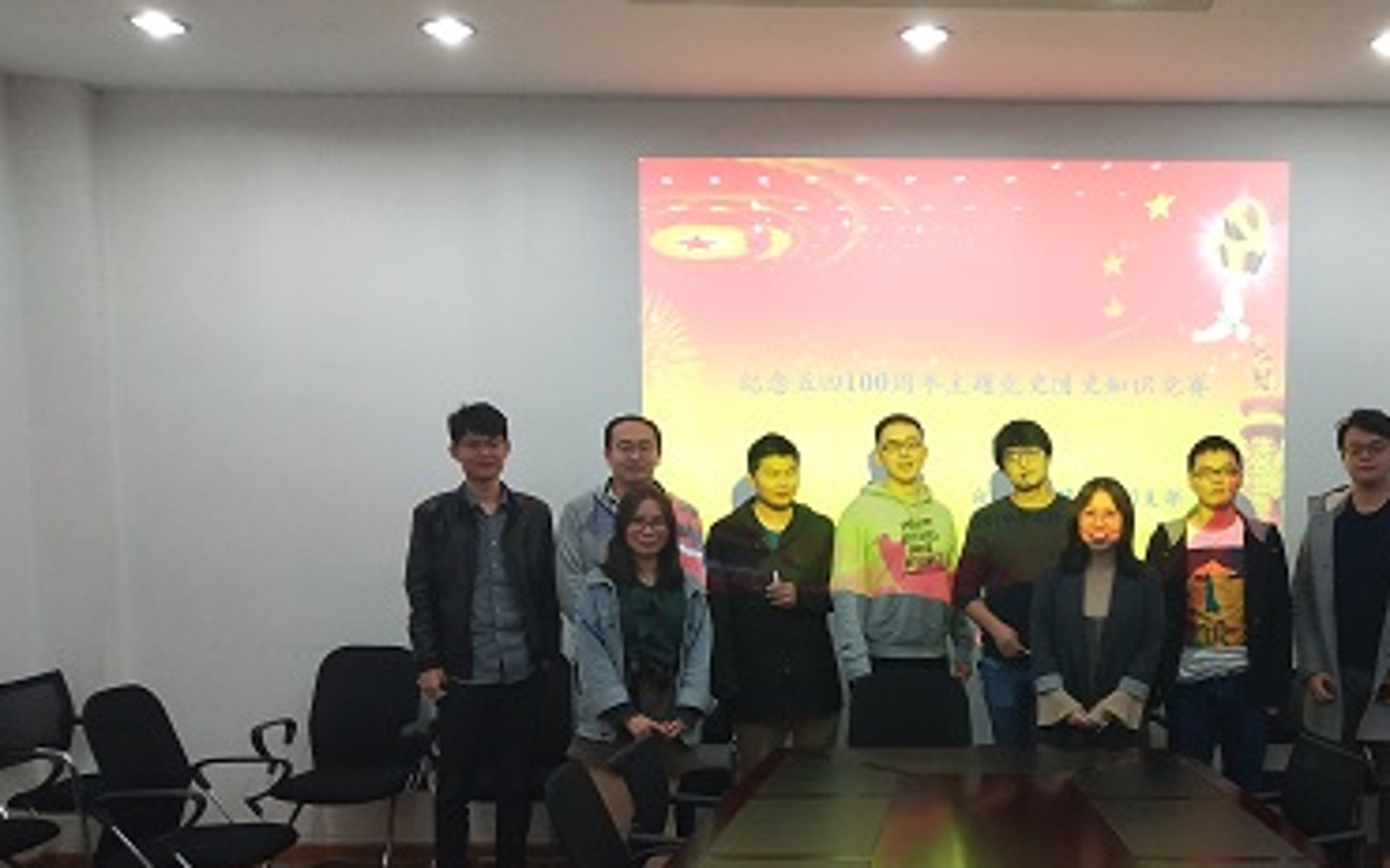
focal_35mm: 43
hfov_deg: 45.5
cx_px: 928
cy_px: 599
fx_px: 1628
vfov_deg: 29.6
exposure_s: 1/100
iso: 217
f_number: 1.8
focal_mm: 3.95
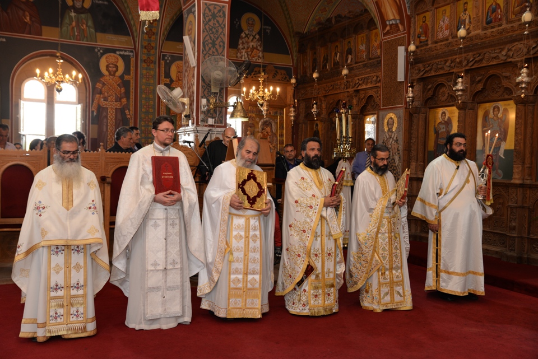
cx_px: 269
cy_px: 180
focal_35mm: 36
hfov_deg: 53.1
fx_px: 538
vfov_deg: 36.9
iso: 400
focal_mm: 36
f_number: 4.5
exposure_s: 1/60
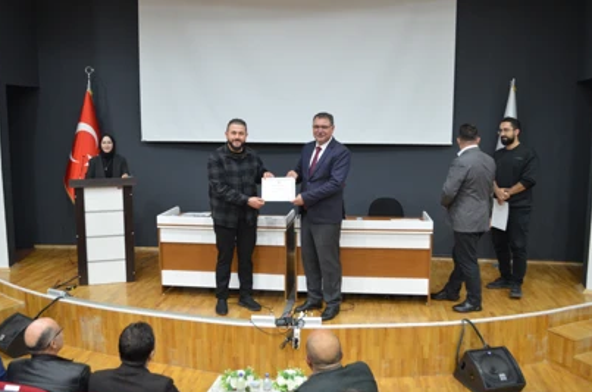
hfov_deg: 53.2
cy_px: 190
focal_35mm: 36
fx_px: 591
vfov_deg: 36.7
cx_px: 278
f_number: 3.8
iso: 1250
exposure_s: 1/30
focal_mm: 22
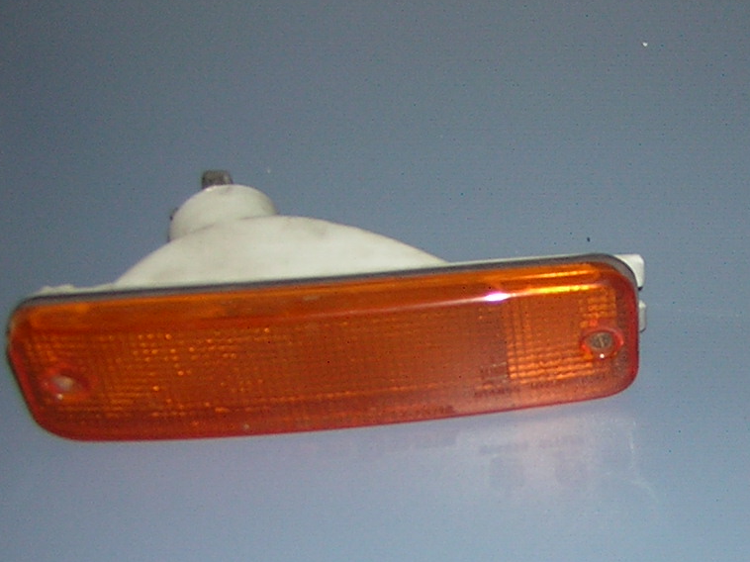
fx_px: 1646
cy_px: 399
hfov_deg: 24.7
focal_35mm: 76
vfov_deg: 19.3
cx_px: 712
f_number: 2.6
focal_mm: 4.7
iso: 50
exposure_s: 1/60.1
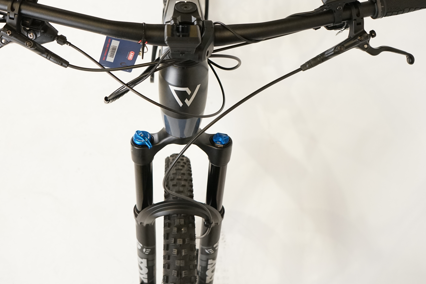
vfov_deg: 33.3
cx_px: 182
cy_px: 121
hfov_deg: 48.3
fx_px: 473
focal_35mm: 40
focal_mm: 28
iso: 2500
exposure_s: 1/200
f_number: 5.6
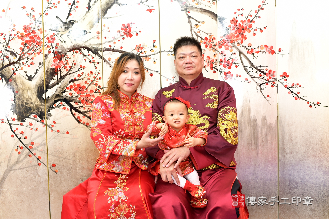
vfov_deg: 37.9
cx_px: 164
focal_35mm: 35
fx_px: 320
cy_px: 110
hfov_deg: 54.4
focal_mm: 35
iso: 1000
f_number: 4.5
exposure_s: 1/200
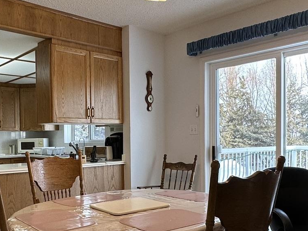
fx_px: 338
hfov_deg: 48.5
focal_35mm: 38
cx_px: 113
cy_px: 149
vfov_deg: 37.4
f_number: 2.2
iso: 100
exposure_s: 1/120
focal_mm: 2.22
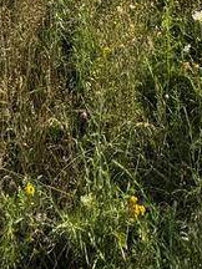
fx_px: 545
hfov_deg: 20.9
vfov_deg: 16.2
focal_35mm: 70
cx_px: 141
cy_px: -341
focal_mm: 2.22
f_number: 2.2
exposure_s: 1/2494
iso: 50
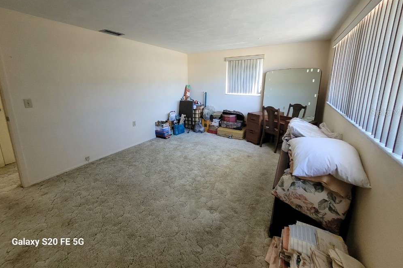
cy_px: 112
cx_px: 200
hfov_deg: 104.3
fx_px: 157
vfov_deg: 80.6
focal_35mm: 14
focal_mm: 1.74
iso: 320
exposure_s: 1/60
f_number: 2.2
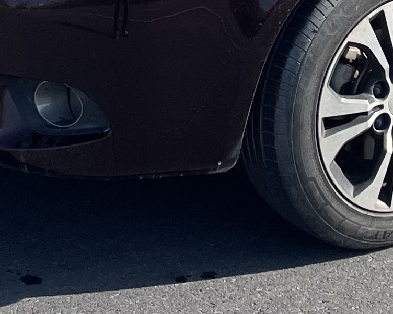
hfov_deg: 14.1
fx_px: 1582
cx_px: 297
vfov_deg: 10.2
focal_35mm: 136
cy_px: -378
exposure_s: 1/3861
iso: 32
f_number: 1.6
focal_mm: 4.2
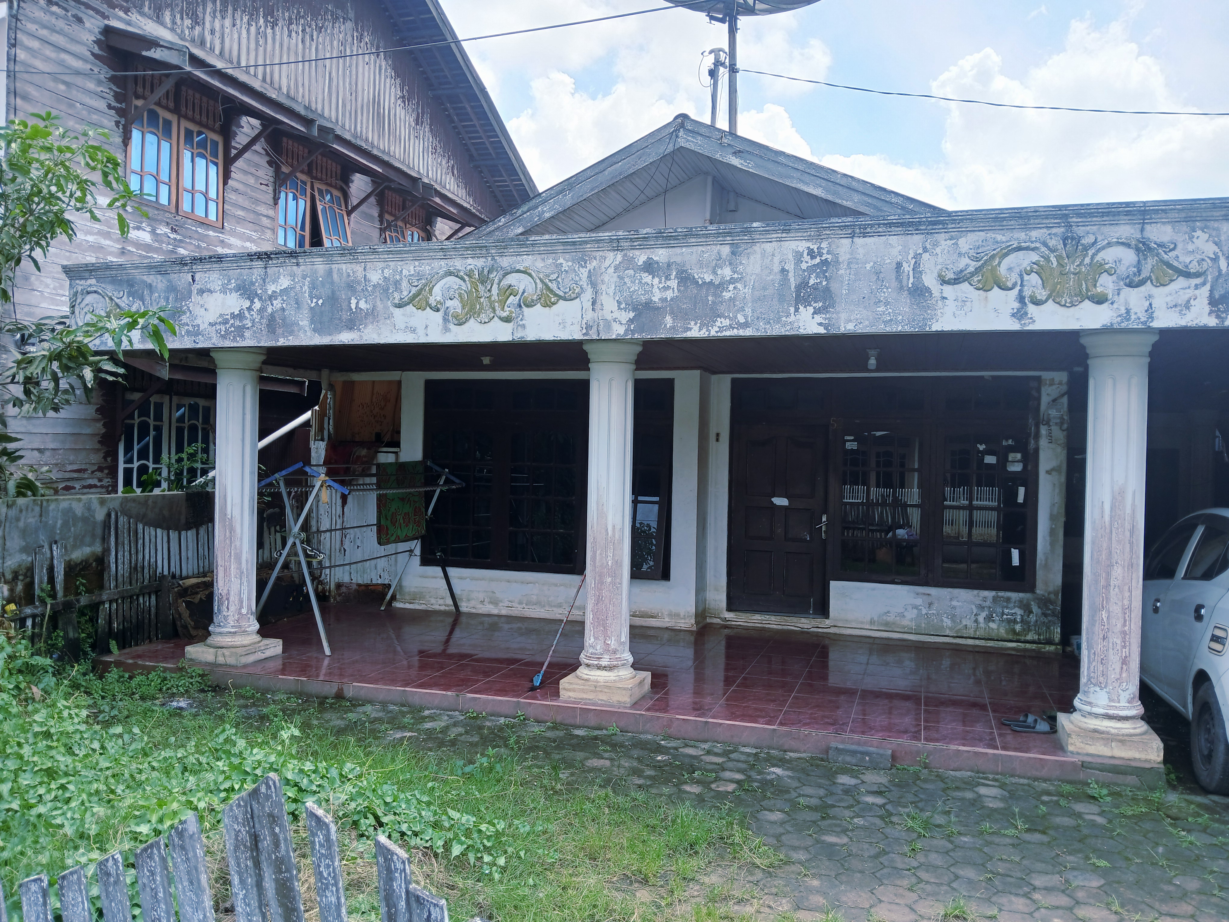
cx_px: 614
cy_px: 461
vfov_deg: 53.1
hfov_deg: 67.3
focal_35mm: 26
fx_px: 923
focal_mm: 3.98
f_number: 1.8
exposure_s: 1/190
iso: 20
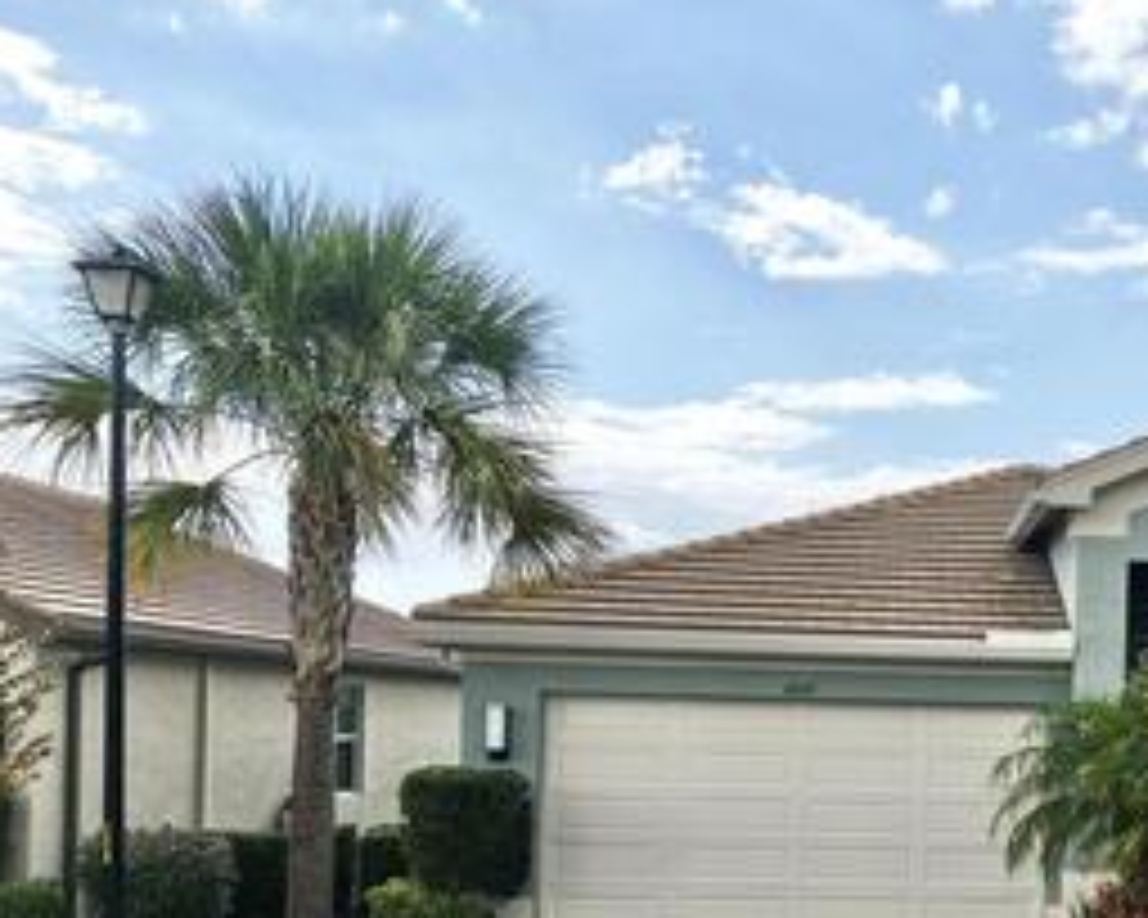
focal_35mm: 46
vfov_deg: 32.0
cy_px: 718
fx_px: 1563
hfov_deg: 37.9
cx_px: 1008
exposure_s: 1/400
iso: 210
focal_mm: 8.67
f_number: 1.8
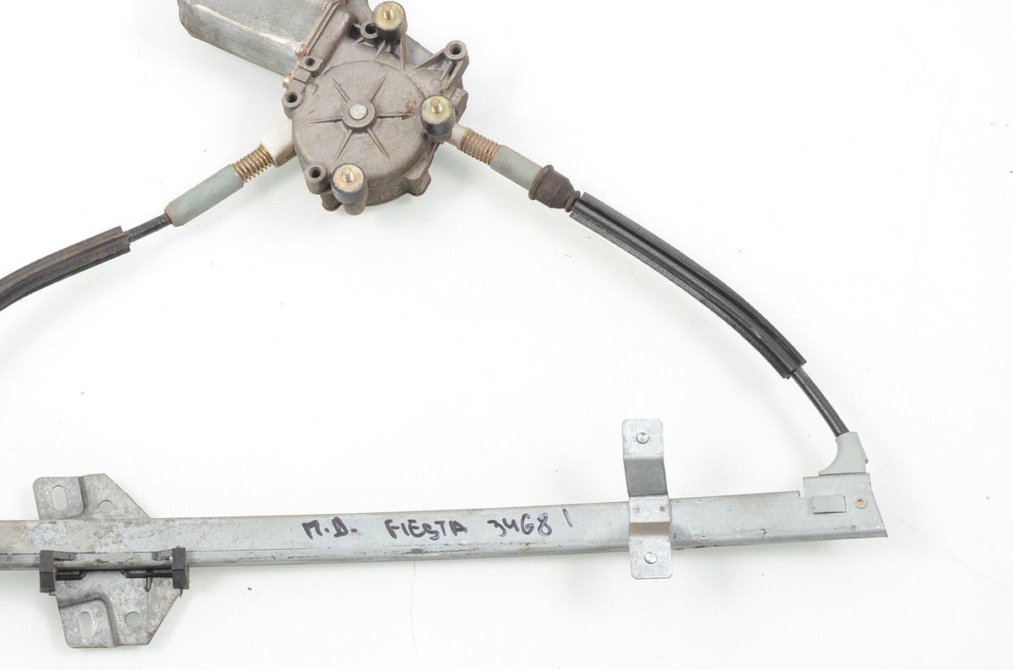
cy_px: 283
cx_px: 339
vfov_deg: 14.2
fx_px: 2695
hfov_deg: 21.2
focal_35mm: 96
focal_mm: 48
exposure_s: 1/160
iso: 100
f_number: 8
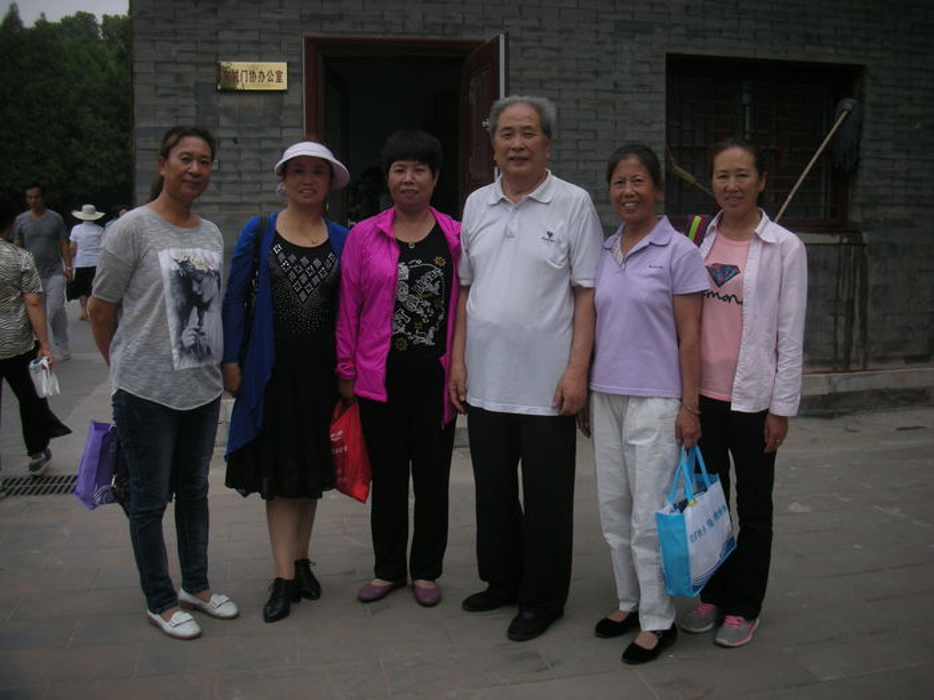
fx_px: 944
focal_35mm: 35
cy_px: 350
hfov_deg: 52.6
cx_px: 467
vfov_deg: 40.7
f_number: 2.8
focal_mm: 5.8
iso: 50
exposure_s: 1/397
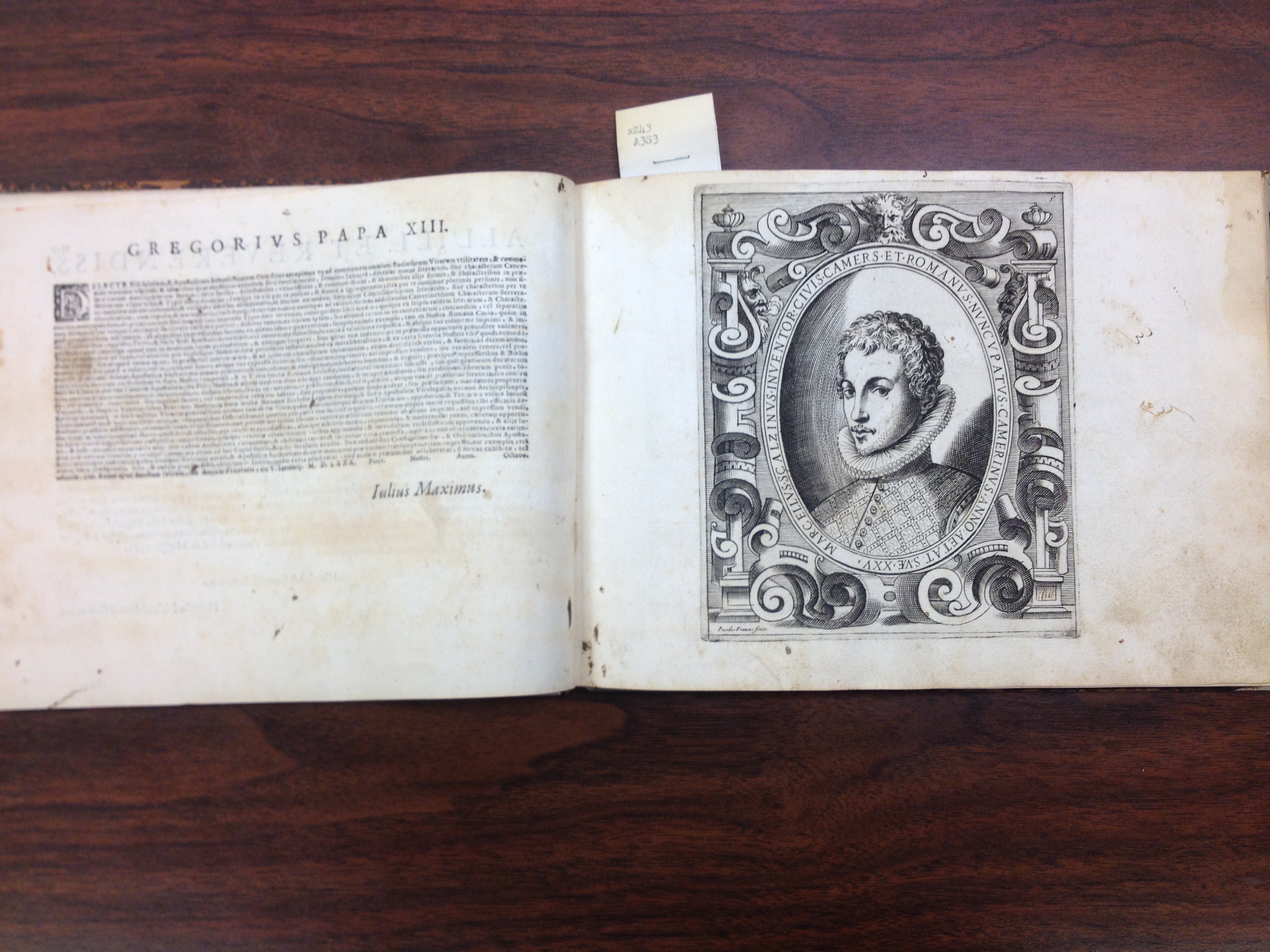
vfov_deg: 40.7
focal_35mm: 35
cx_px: 635
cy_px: 476
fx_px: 1284
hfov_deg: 52.6
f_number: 2.4
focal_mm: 4.28
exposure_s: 1/30
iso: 50
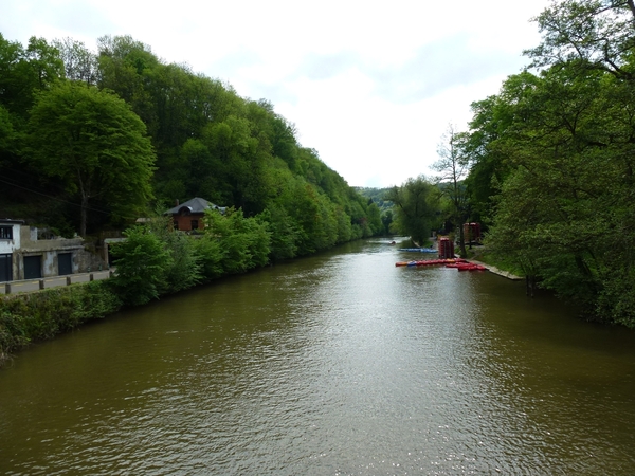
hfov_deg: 71.6
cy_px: 238
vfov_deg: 56.8
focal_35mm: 24
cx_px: 318
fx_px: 440
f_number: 4
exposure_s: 1/500
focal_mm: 4.3
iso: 100
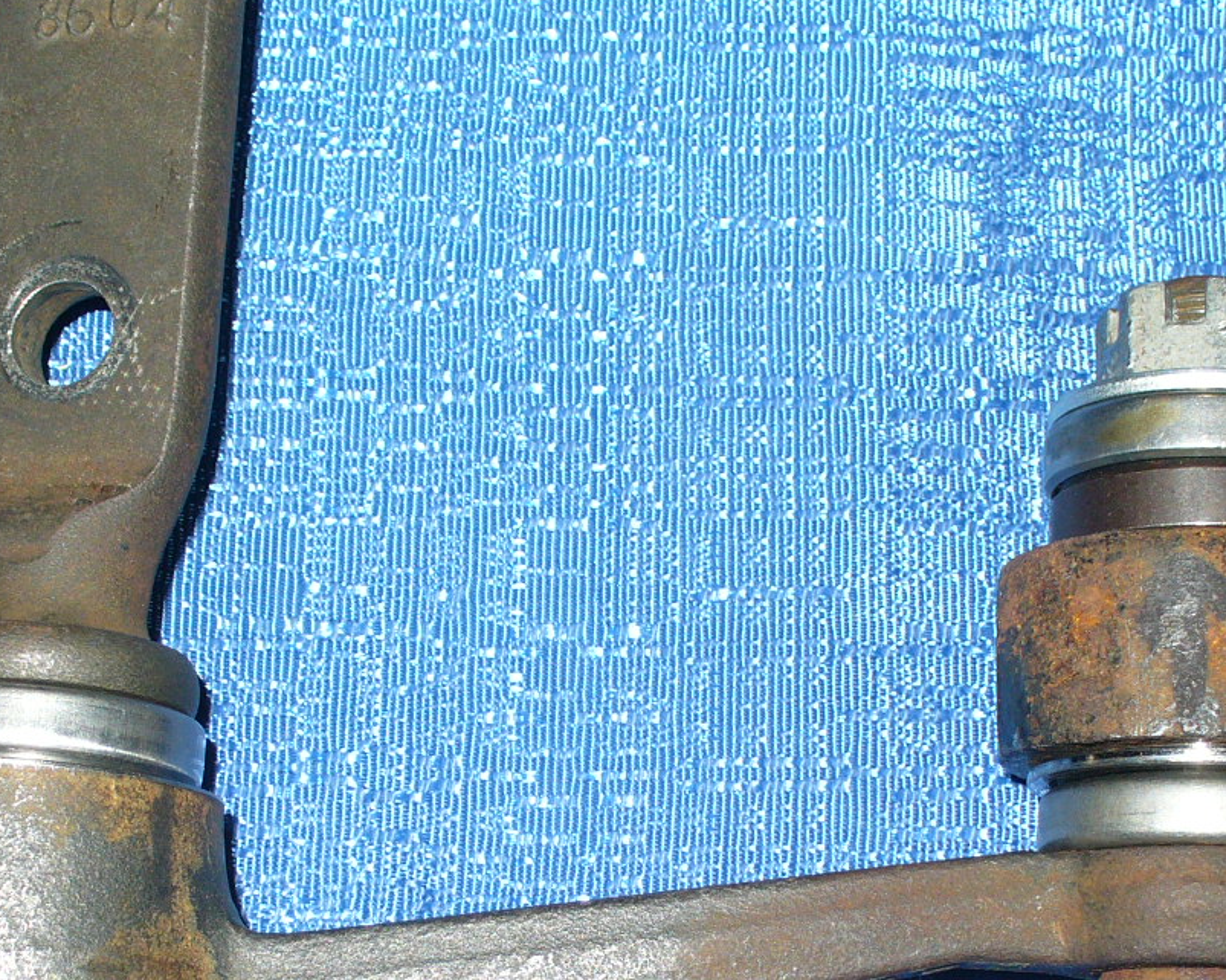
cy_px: 821
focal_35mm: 72
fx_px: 2612
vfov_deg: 20.9
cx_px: 594
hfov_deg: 26.4
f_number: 2.8
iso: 80
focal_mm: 6.1
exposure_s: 1/30
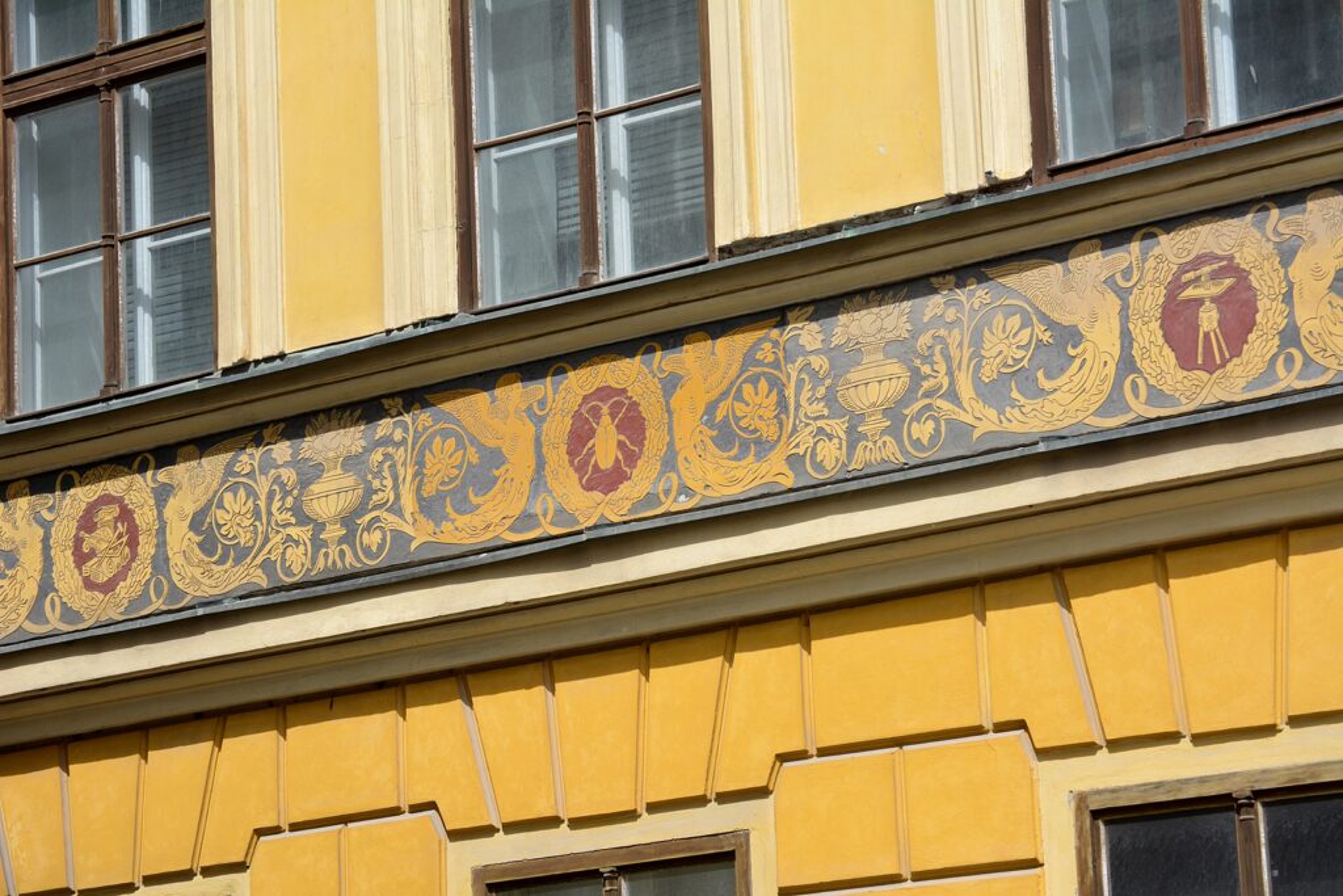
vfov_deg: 12.2
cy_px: 448
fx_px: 4197
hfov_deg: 18.2
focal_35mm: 112
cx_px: 672
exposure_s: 1/500
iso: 100
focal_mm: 75
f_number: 6.3
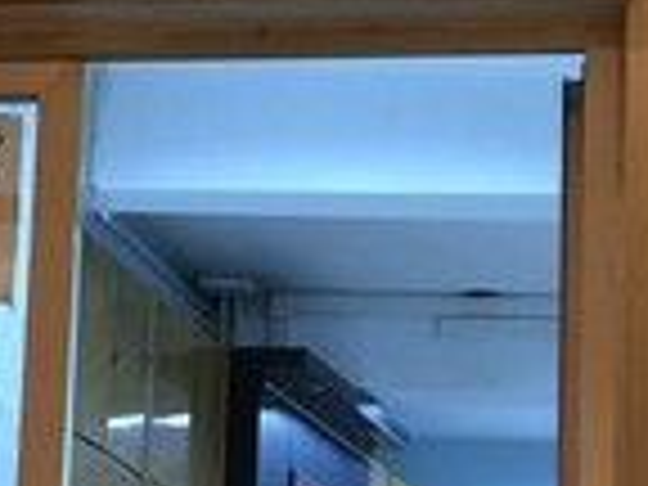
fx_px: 2527
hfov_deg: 14.6
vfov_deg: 10.8
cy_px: 536
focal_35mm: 135
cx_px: 400
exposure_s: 1/8
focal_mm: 4.15
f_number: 2.2
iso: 125
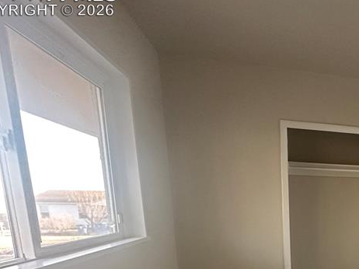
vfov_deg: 39.8
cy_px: 271
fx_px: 321
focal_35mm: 31
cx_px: 359
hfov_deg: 48.2
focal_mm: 2.22
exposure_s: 1/76
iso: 320
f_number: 2.2
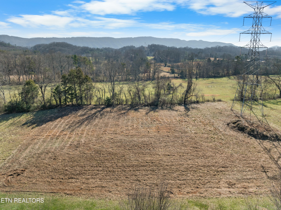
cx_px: 140
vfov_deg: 56.8
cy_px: 105
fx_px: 195
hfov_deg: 71.6
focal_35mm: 24
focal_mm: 12.29
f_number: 2.8
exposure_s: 1/160
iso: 280
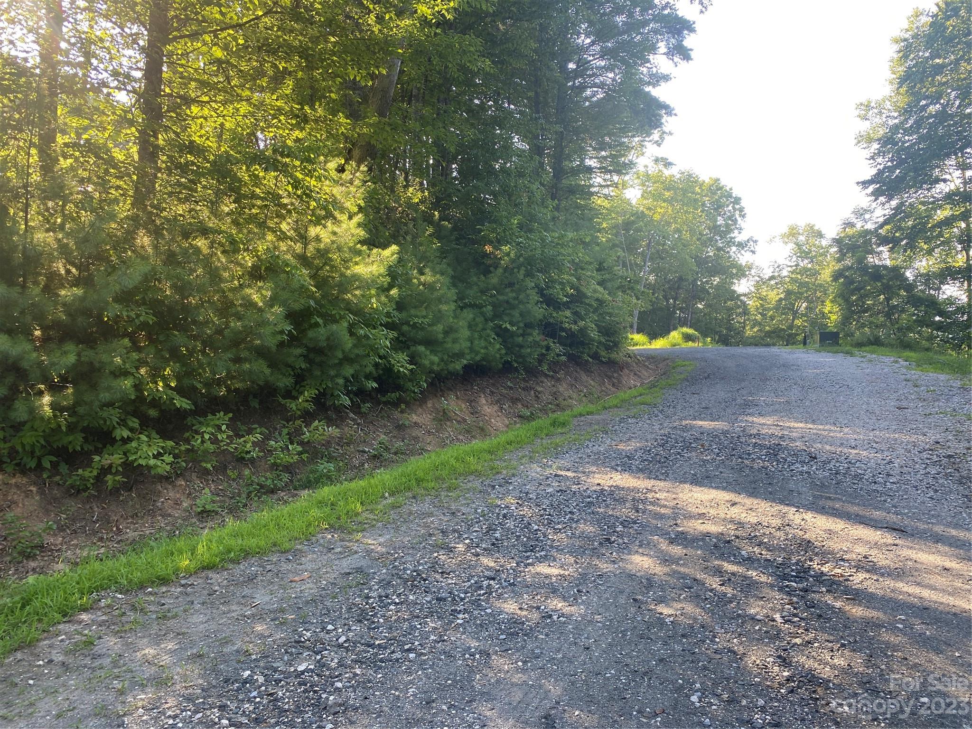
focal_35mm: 26
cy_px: 364
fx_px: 730
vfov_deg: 53.1
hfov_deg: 67.3
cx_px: 486
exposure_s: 1/122
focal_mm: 4.25
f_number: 1.8
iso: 32
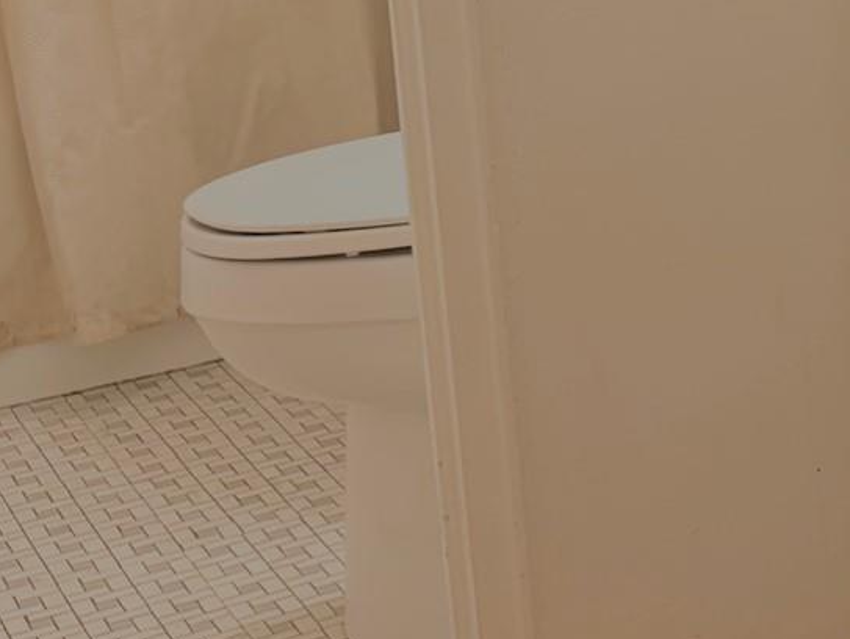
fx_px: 2408
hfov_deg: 17.7
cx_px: 1313
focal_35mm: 98
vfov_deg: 14.8
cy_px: -55
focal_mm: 5.96
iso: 250
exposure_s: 1/60
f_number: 1.6
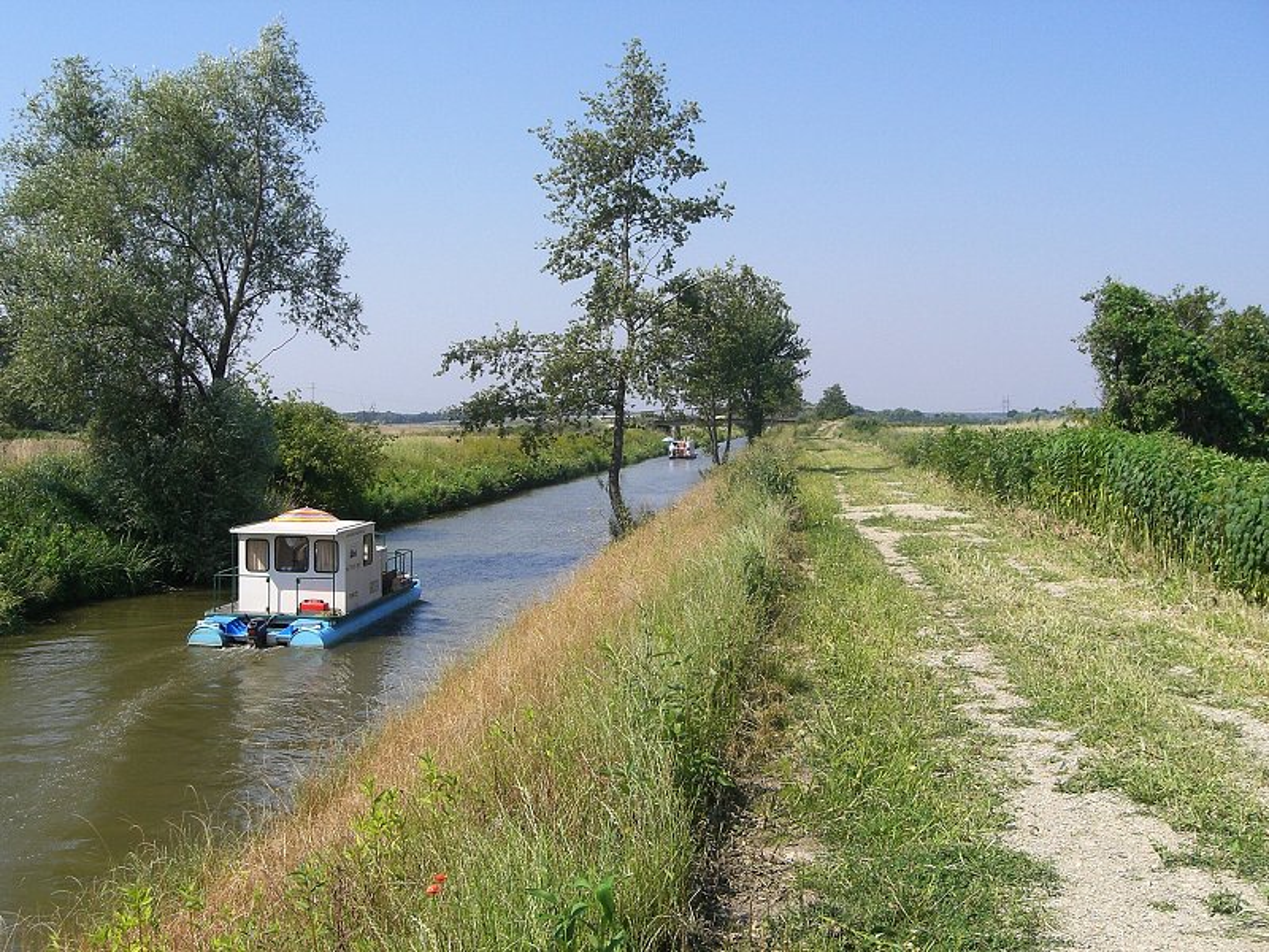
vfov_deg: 37.7
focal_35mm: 38
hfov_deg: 49.0
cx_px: 634
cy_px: 476
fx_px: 1393
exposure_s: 1/640
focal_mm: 6.3
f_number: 4.4
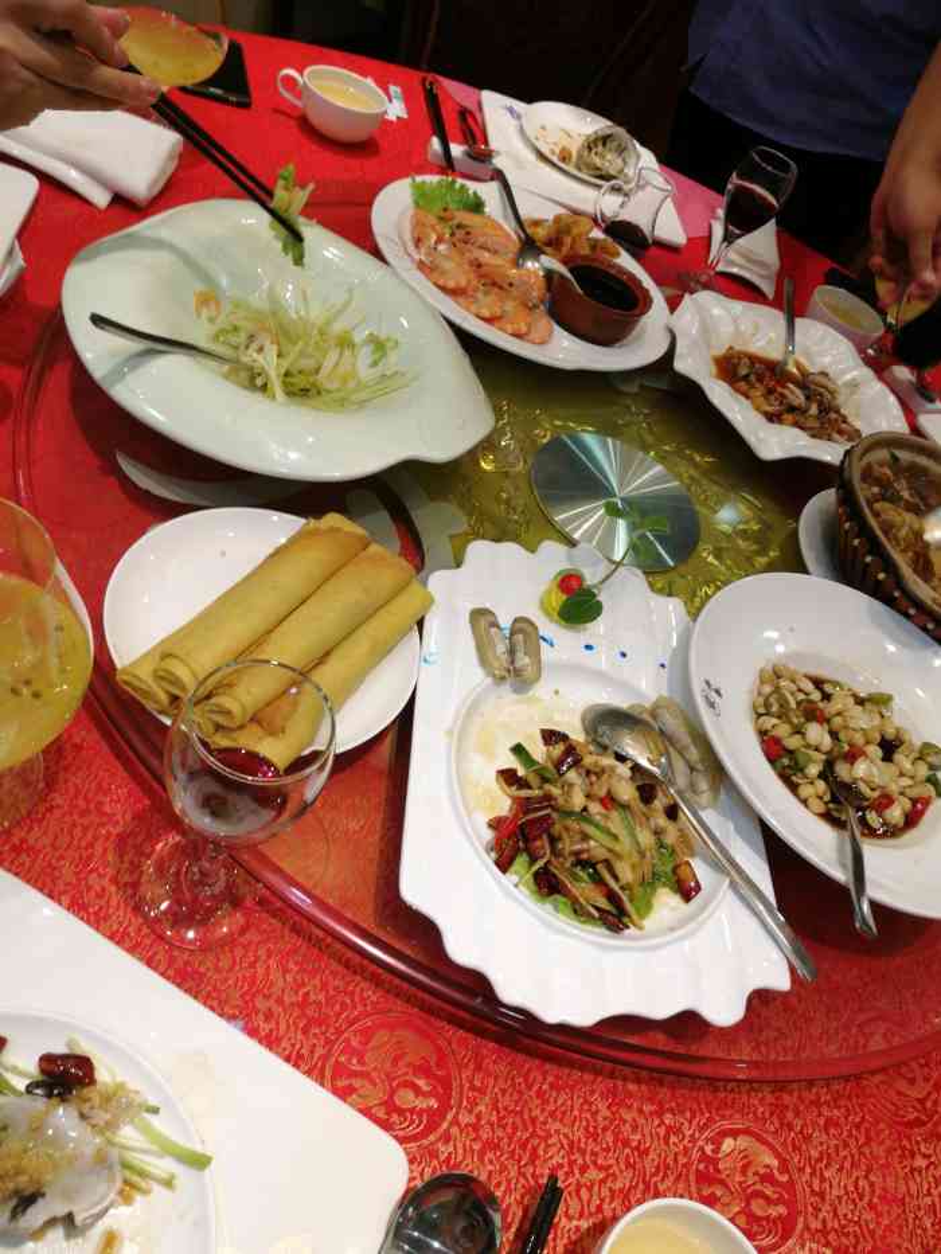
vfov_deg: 65.3
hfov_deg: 51.4
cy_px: 627
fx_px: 978
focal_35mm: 27
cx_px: 470
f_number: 2.2
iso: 125
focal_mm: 3.84
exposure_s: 1/33.3
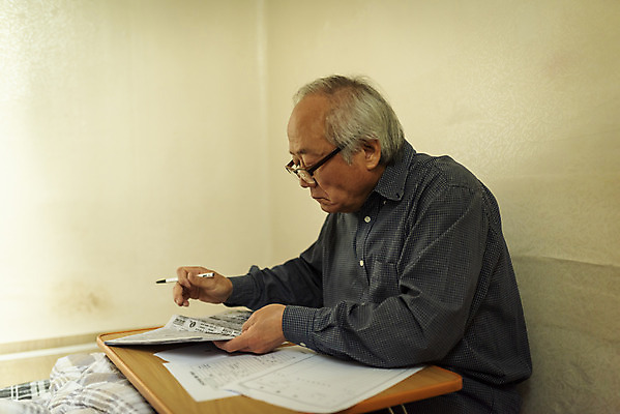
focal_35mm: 35
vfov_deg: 37.9
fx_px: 603
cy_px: 207
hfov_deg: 54.4
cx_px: 310
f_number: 1.4
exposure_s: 1/125
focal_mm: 35
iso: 800
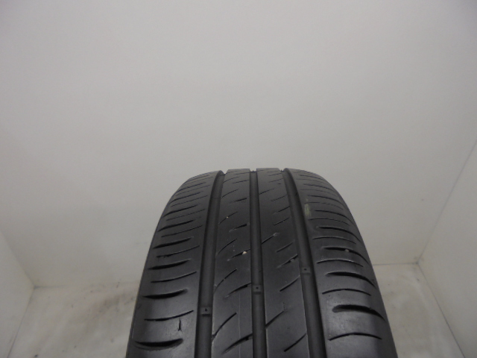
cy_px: 179
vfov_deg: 53.1
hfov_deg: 67.3
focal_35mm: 26
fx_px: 358
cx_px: 238
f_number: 3.5
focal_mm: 4.6
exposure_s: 1/30
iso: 100
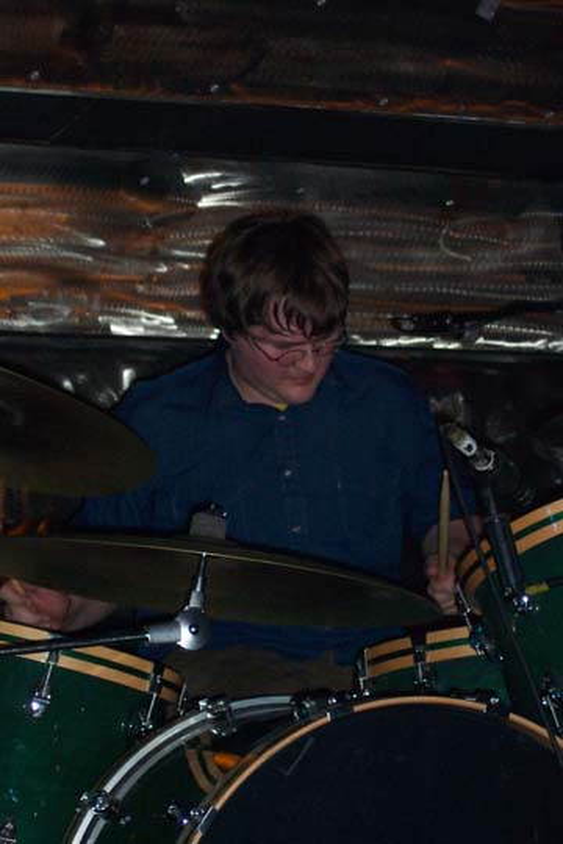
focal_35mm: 114
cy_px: 422
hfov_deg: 12.0
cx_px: 282
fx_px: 2674
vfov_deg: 17.9
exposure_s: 1/90
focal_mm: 24
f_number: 4.8
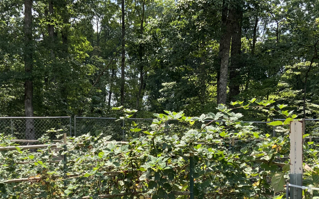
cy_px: 174
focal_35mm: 51
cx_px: 145
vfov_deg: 24.7
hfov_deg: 39.5
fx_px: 443
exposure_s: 1/700
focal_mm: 3
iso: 16
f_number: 1.8
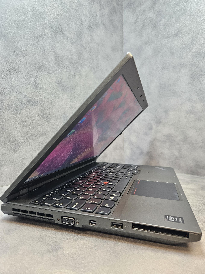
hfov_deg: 58.9
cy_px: 137
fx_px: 182
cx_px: 102
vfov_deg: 73.9
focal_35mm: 23
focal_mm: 5.4
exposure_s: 1/100
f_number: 1.8
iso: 500
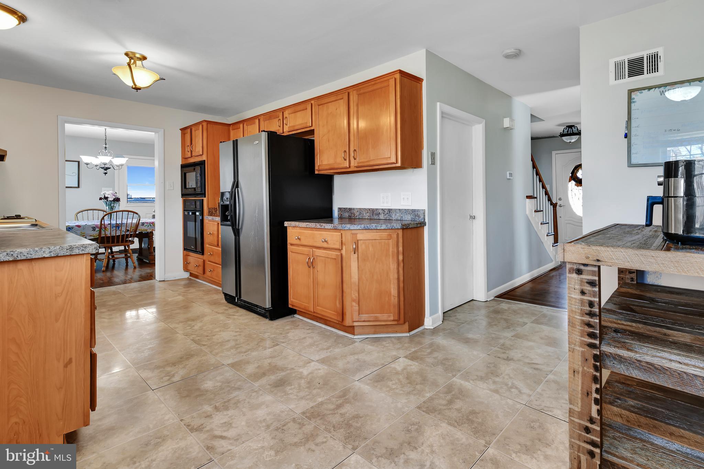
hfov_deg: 96.7
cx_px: 352
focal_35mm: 16
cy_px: 234
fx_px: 313
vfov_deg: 73.7
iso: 100
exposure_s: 1/2
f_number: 9
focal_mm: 11
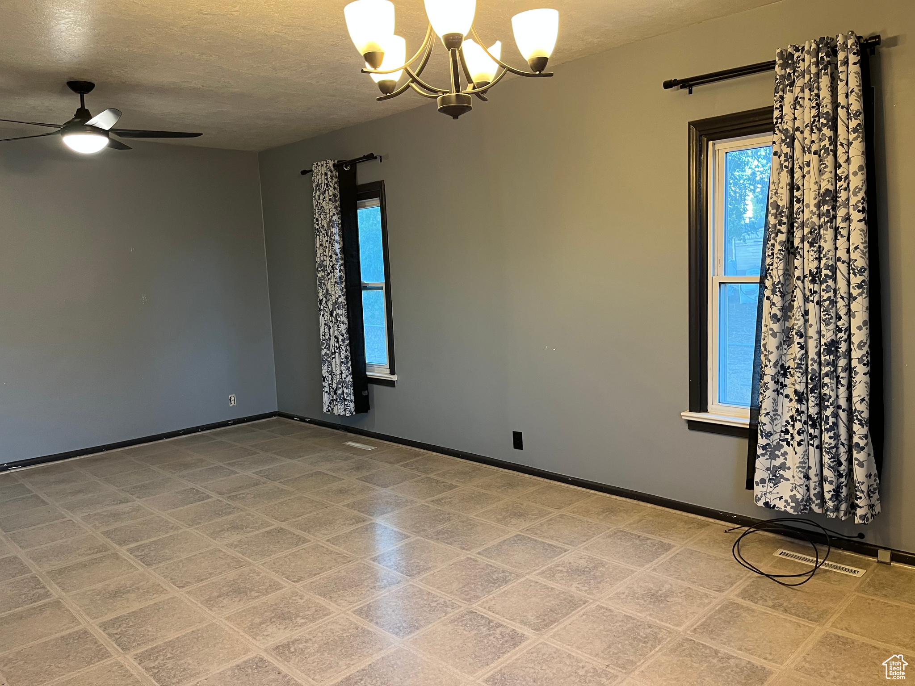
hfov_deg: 67.3
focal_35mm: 26
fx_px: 687
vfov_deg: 53.1
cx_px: 458
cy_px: 343
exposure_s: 1/60
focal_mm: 5.1
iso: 160
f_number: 1.6
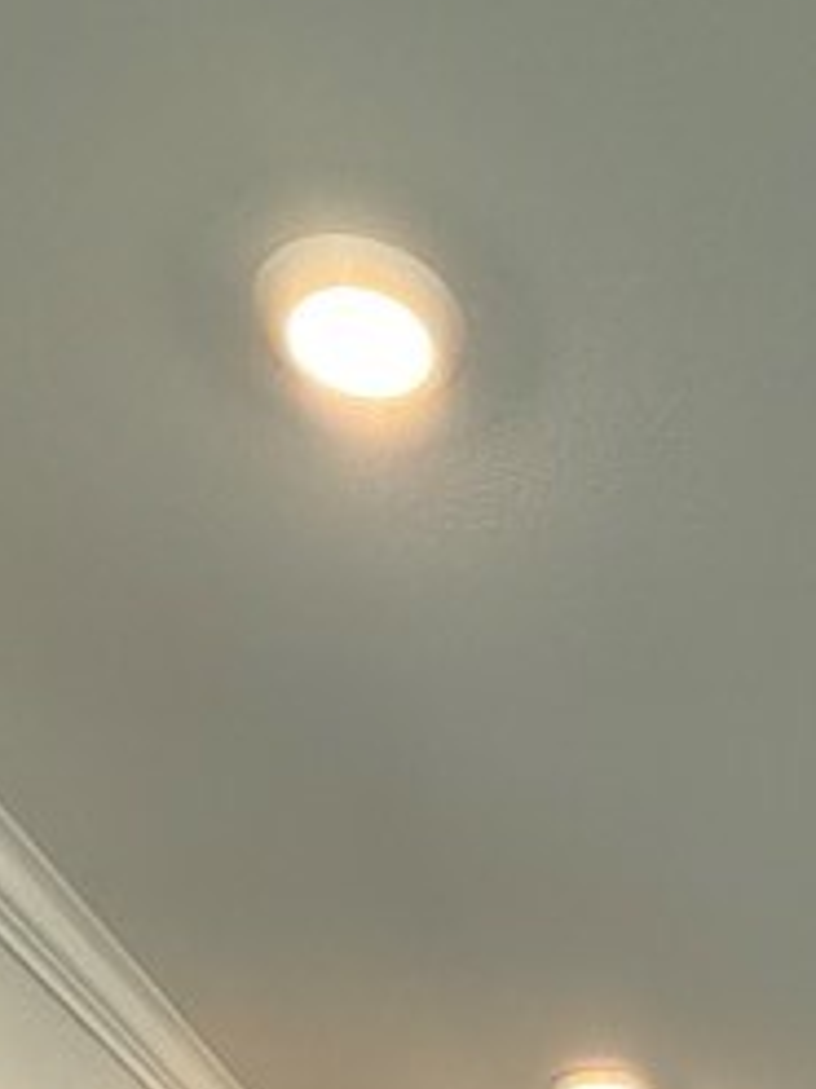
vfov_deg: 21.4
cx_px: 834
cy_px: 1975
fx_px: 1825
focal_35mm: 58
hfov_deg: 24.0
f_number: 2.2
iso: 200
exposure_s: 1/60
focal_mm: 2.22
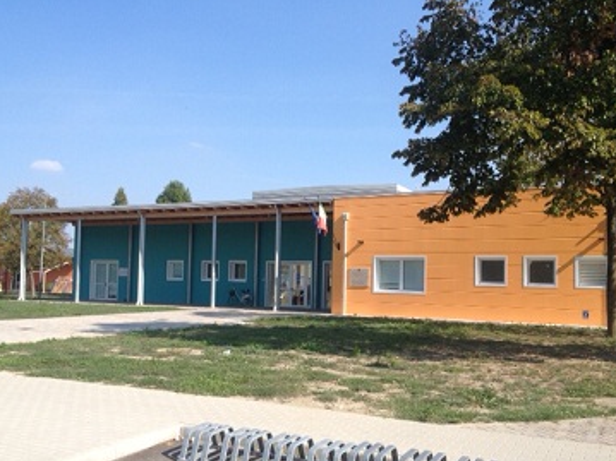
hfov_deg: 47.9
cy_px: 255
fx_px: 694
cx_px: 295
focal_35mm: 39
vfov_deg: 36.8
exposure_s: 1/1255
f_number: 2.4
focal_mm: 4.28
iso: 50
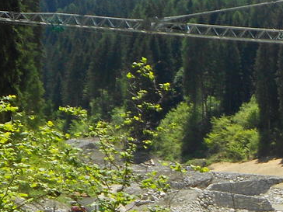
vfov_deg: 12.1
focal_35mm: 119
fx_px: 973
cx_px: 438
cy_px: 267
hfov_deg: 15.2
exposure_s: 1/500
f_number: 3.9
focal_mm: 6.7
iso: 80
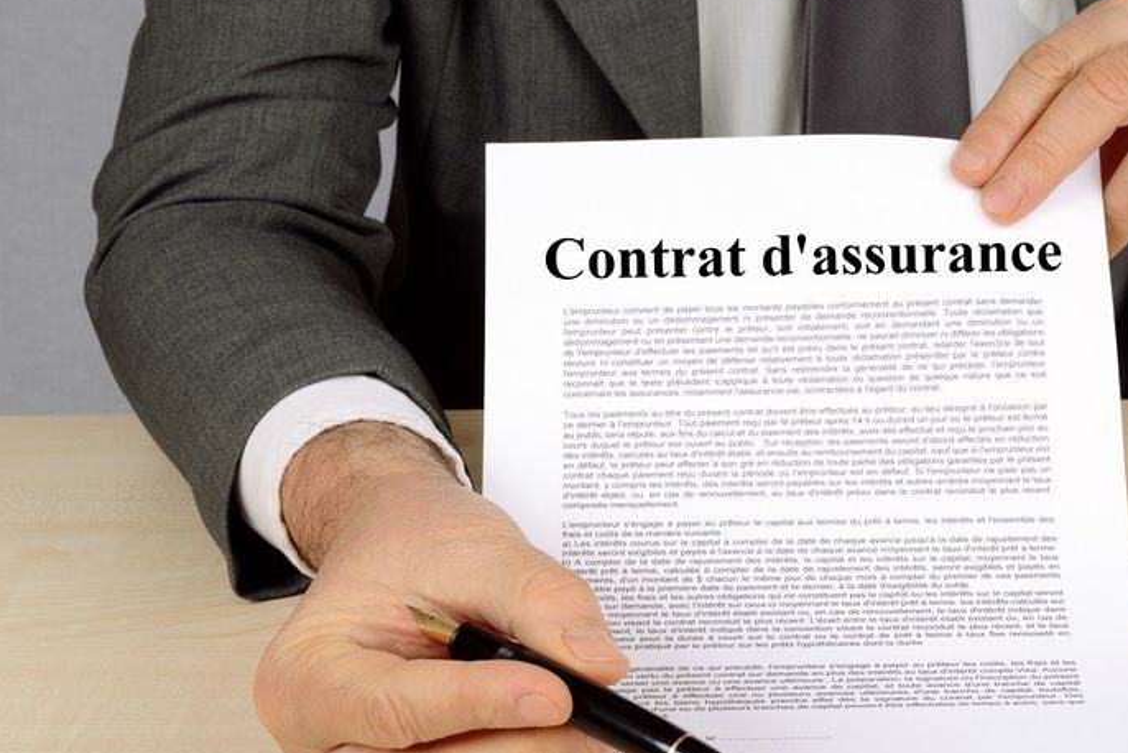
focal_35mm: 102
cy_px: 471
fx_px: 3197
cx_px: 765
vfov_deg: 13.4
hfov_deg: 19.9
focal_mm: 70
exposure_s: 1/125
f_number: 22
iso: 200
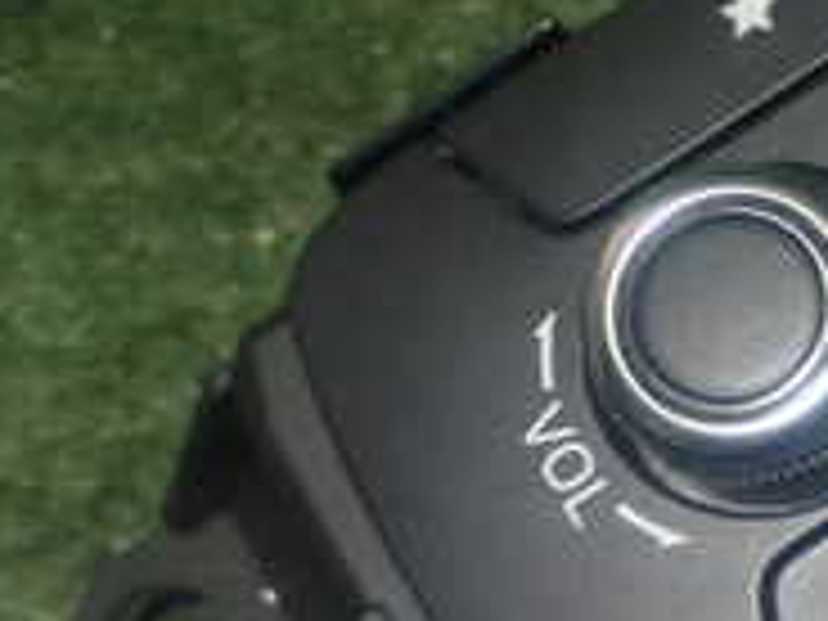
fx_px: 3660
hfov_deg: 12.2
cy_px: 130
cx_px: 1300
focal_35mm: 153
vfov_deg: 9.7
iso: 500
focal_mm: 8.4
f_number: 9
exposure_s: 1/50
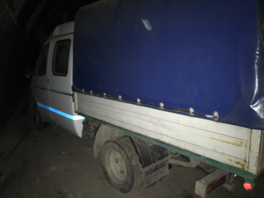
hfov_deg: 63.4
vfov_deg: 49.7
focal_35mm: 28
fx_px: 214
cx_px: 132
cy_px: 99
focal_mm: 3.99
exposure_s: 1/17
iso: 250
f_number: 1.8
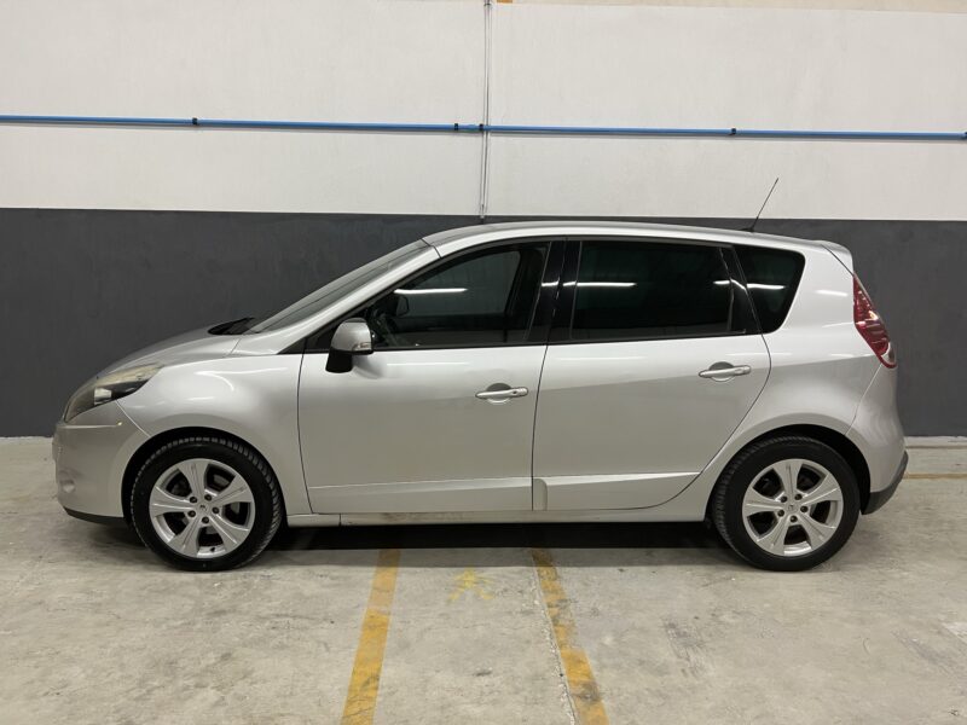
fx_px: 726
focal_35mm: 26
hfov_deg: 67.3
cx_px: 484
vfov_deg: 53.1
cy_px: 362
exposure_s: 1/50
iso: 100
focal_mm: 5.7
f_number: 1.5
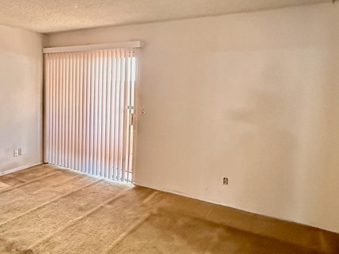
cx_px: 97
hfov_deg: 57.7
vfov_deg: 46.6
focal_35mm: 30
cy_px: 103
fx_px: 294
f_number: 2.2
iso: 2000
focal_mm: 2.22
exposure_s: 1/30
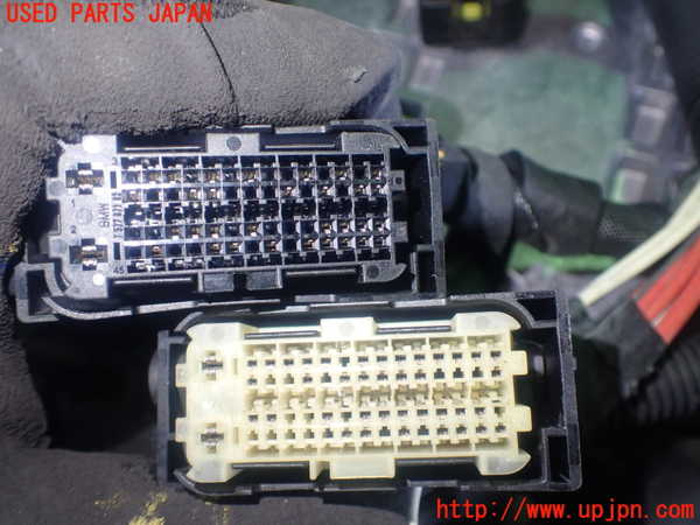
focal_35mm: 32
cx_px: 350
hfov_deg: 56.8
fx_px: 647
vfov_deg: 44.2
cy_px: 262
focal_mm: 5.79
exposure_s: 1/30
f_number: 2.4
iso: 320
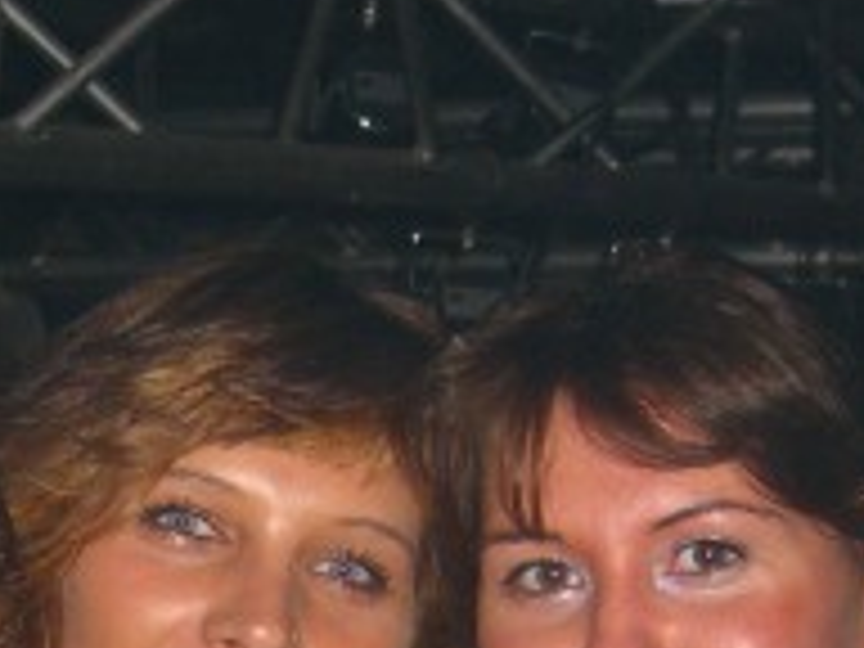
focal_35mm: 119
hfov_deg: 16.4
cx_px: 117
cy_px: 940
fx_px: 2970
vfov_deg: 11.9
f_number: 2.8
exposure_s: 1/60
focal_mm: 7.9
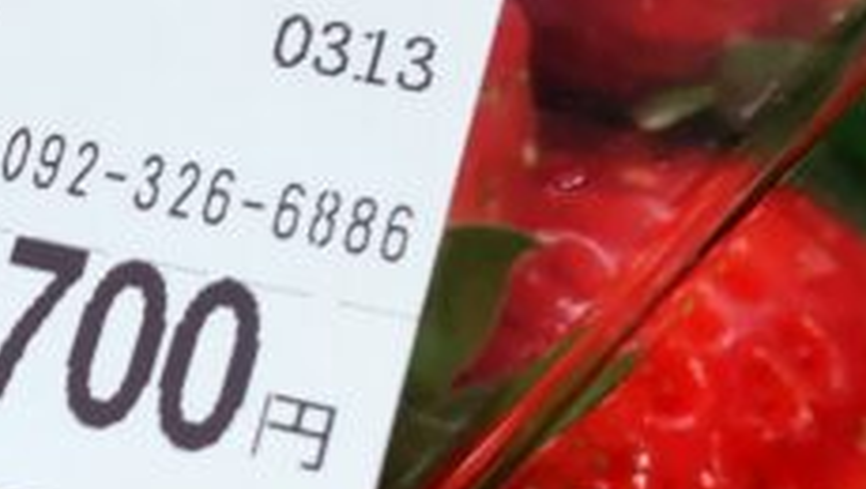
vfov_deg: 11.2
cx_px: -331
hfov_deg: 18.0
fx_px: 2506
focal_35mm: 109
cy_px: 297
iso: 217
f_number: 2
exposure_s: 1/60
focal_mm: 3.43
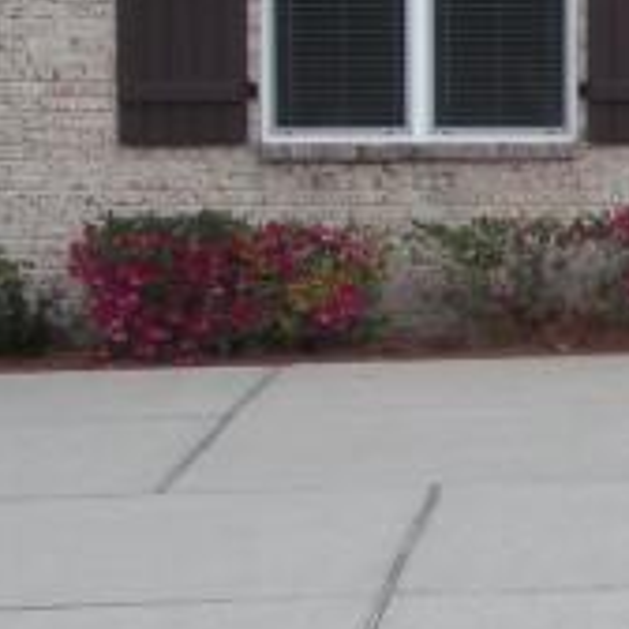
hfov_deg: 8.6
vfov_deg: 8.8
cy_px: 944
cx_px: 1251
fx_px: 3988
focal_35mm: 194
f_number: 3.5
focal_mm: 6.3
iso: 64
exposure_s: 1/489
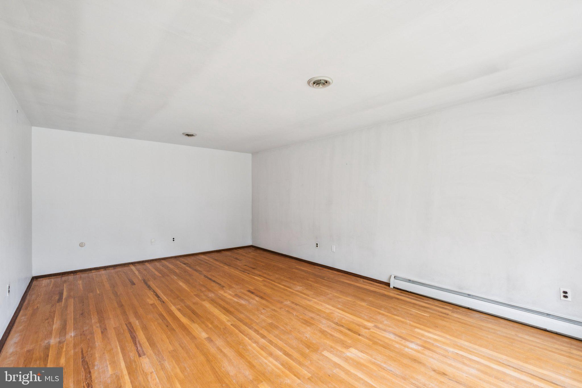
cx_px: 291
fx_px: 242
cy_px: 194
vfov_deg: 77.3
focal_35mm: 15
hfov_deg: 100.4
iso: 250
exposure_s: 1/5
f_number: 8
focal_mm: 10
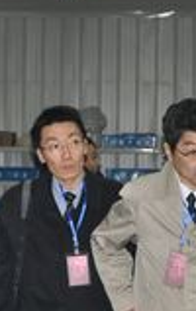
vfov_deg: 12.6
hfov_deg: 7.9
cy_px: 229
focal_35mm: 166
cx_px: 37
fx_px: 1409
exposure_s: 1/60
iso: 800
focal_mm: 35
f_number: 4.5
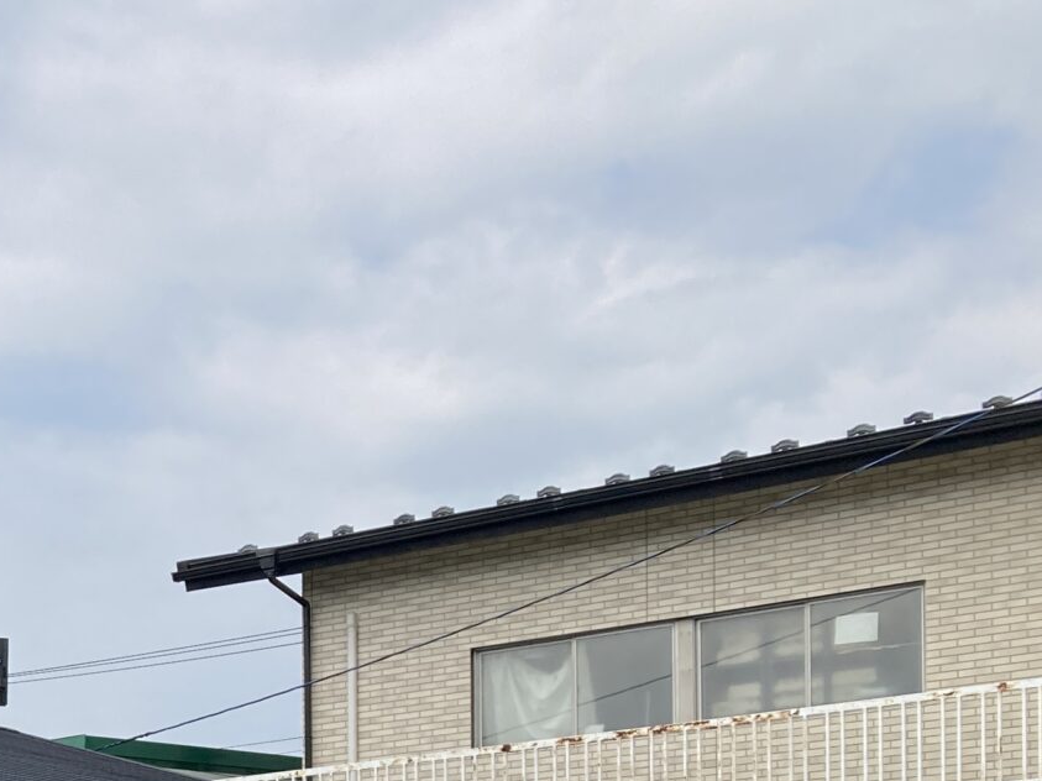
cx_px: -491
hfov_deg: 20.1
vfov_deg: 16.2
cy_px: 1087
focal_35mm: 85
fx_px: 2558
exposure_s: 1/1869
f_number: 1.8
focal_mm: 3.99
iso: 20
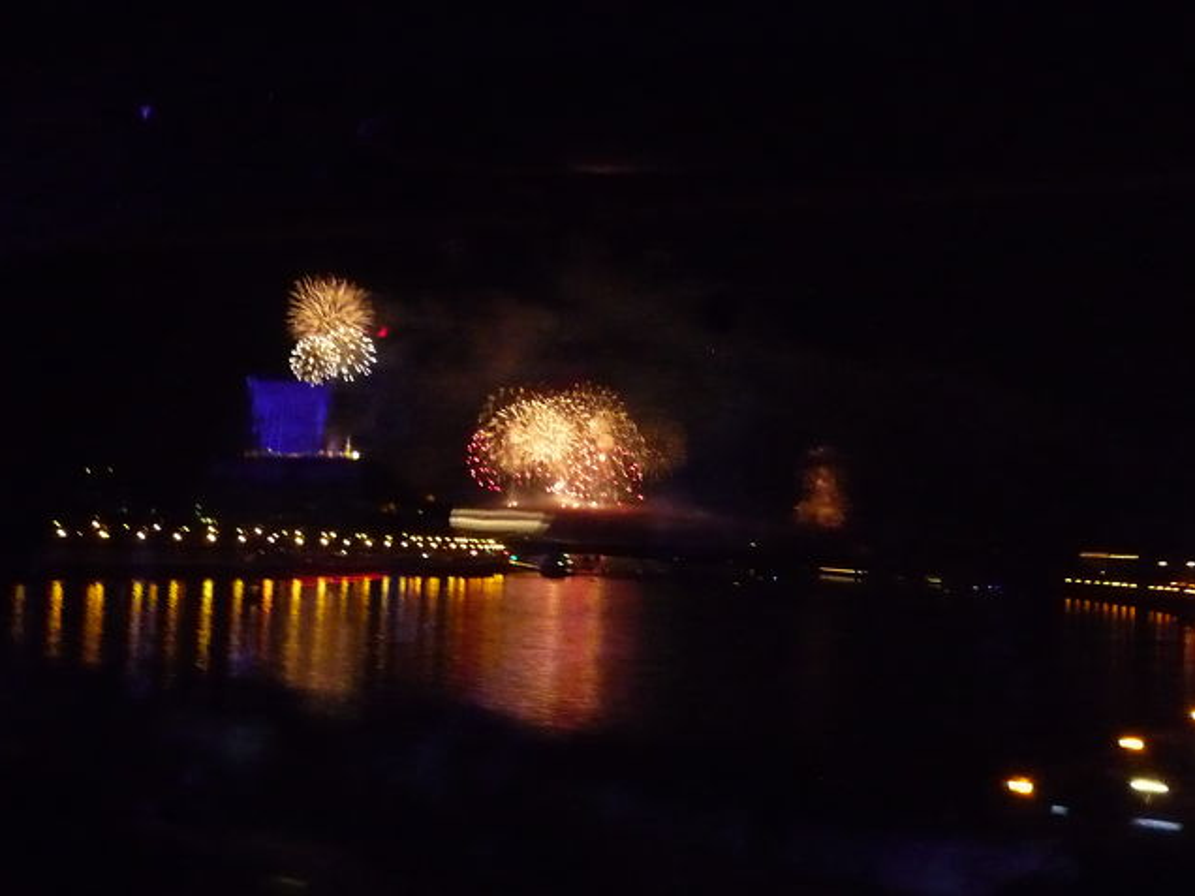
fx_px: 1657
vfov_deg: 30.3
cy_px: 440
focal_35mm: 48
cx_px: 592
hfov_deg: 39.7
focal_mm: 4.7
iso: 800
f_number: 2.9
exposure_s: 1/8
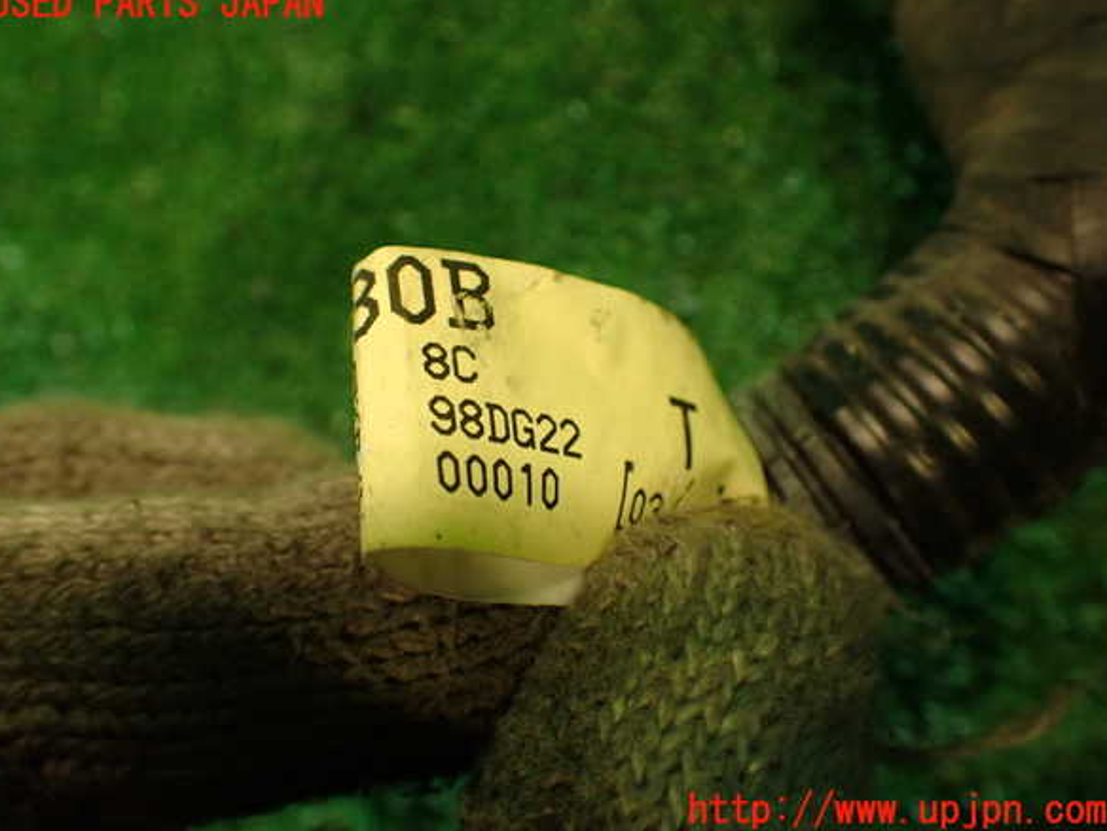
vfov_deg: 38.7
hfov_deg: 50.1
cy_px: 408
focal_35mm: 37
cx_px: 548
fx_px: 1183
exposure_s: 1/40
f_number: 2.5
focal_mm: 6.37
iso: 200
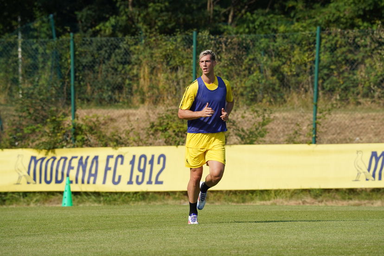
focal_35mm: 535
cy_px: 128
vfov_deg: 2.6
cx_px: 192
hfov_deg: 3.9
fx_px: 5706
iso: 200
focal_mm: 535
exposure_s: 1/400
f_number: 10
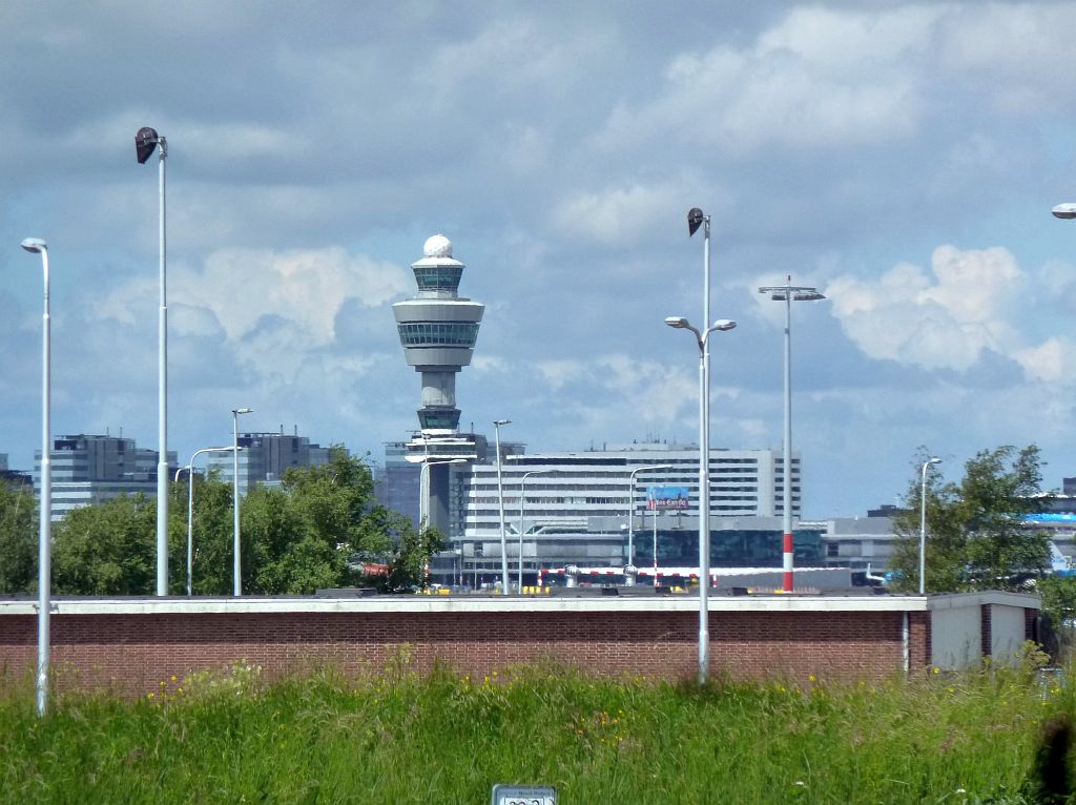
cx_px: 538
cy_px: 402
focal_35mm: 278
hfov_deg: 7.1
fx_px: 8633
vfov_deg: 5.3
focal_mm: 45.7
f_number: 5.6
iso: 250
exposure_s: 1/1000
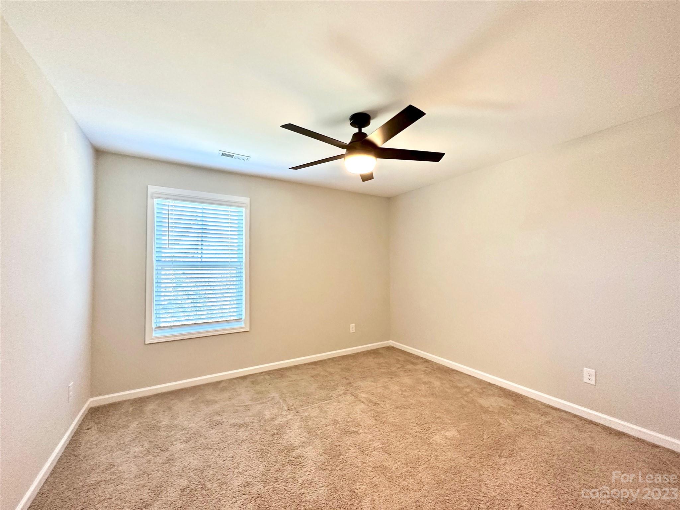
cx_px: 340
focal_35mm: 14
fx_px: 275
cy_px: 255
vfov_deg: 85.7
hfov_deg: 102.1
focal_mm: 2.22
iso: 320
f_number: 2.2
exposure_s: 1/120
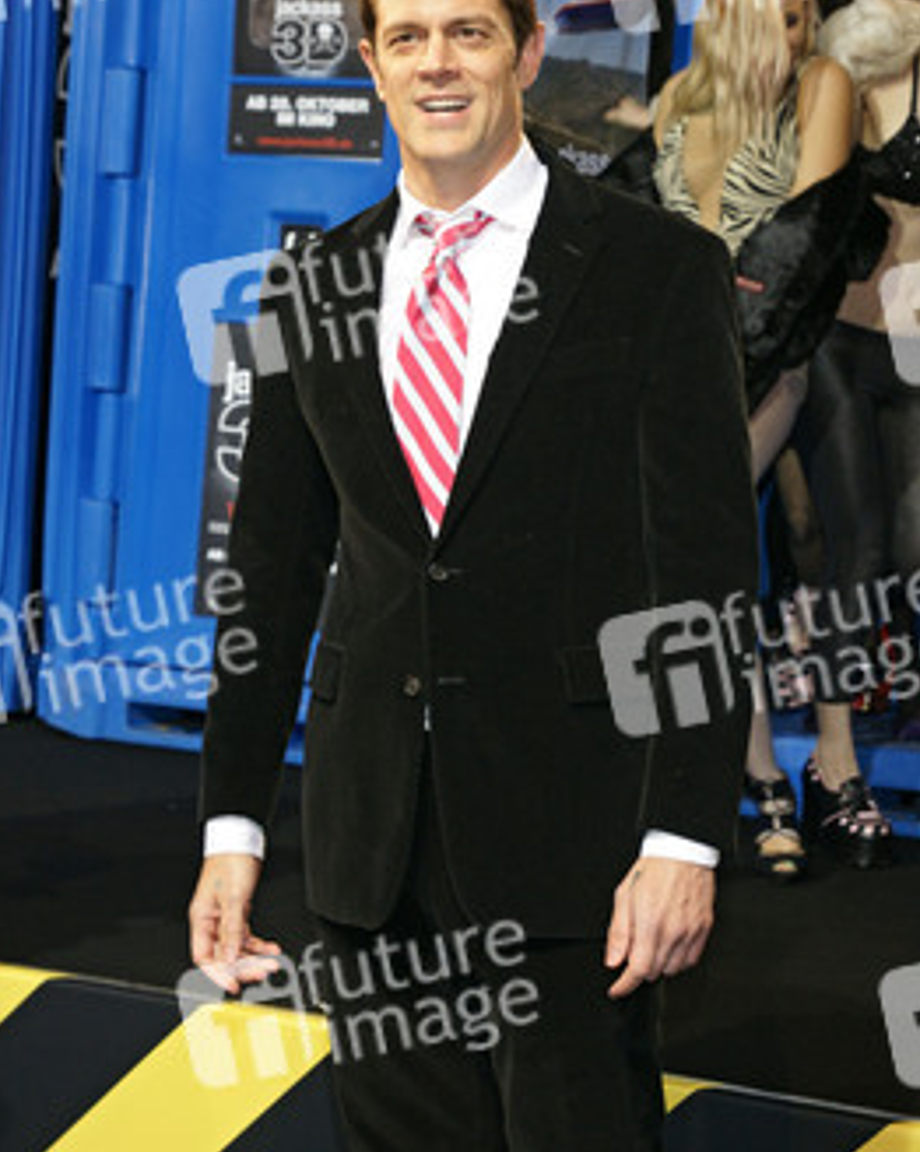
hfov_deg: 17.8
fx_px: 2930
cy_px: 478
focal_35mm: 86
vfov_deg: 22.2
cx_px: 462
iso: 800
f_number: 5.6
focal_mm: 50
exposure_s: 1/80
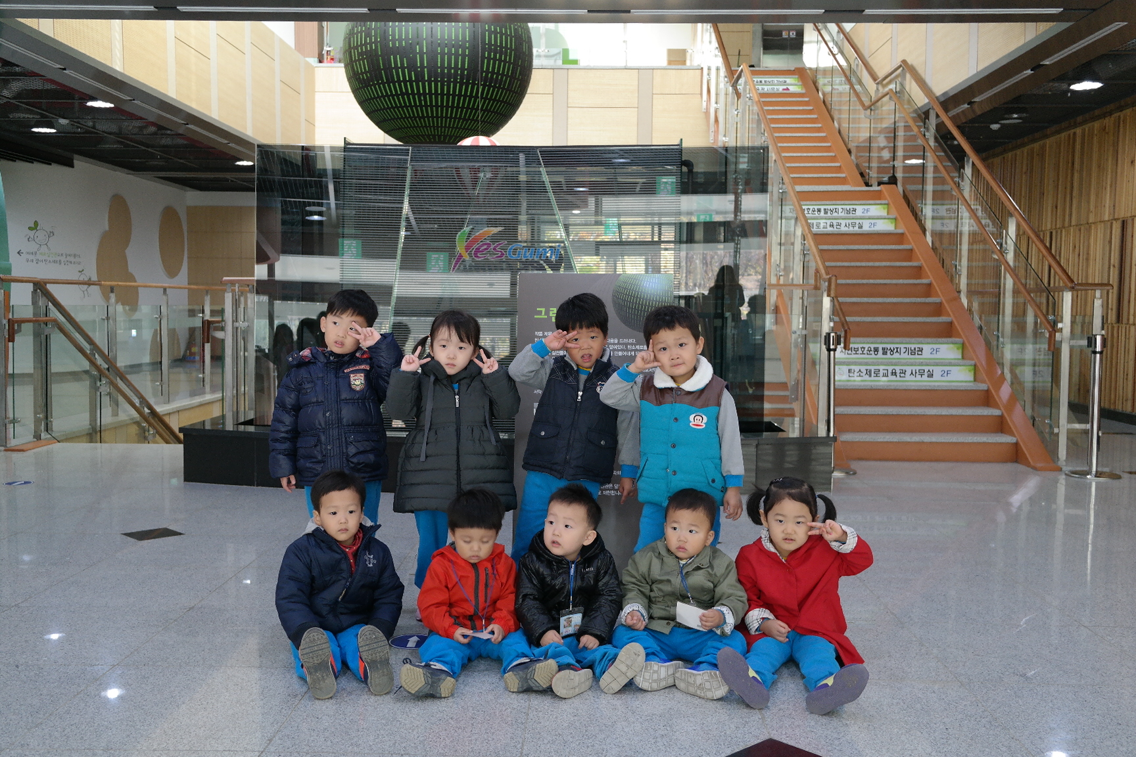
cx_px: 568
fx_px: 1041
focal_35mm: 33
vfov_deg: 40.0
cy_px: 378
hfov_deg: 57.2
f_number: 3.5
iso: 400
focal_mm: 22
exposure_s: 1/40
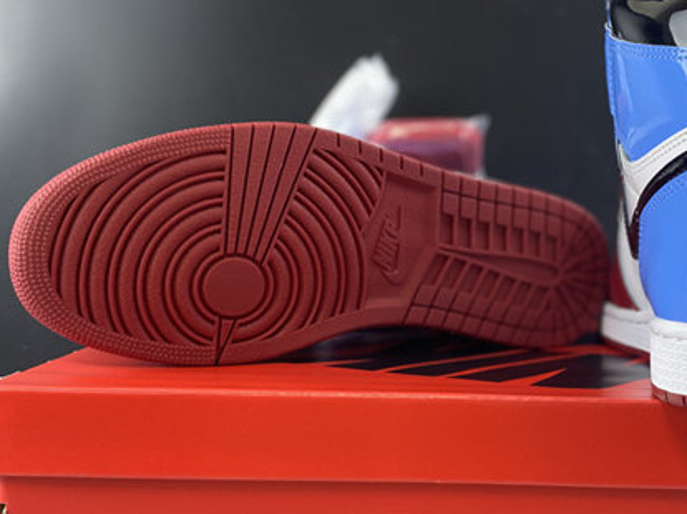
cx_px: 458
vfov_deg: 32.7
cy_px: 314
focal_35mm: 44
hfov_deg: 42.4
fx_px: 873
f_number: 1.8
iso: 80
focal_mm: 4.25
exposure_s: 1/50
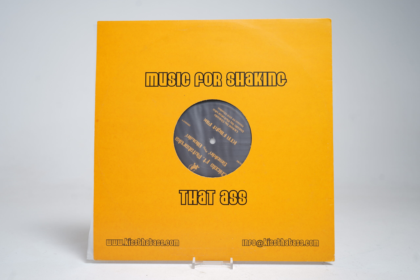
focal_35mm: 35
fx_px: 408
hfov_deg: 54.4
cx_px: 210
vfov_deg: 37.9
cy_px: 140
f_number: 5
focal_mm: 35
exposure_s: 1/6
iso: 64
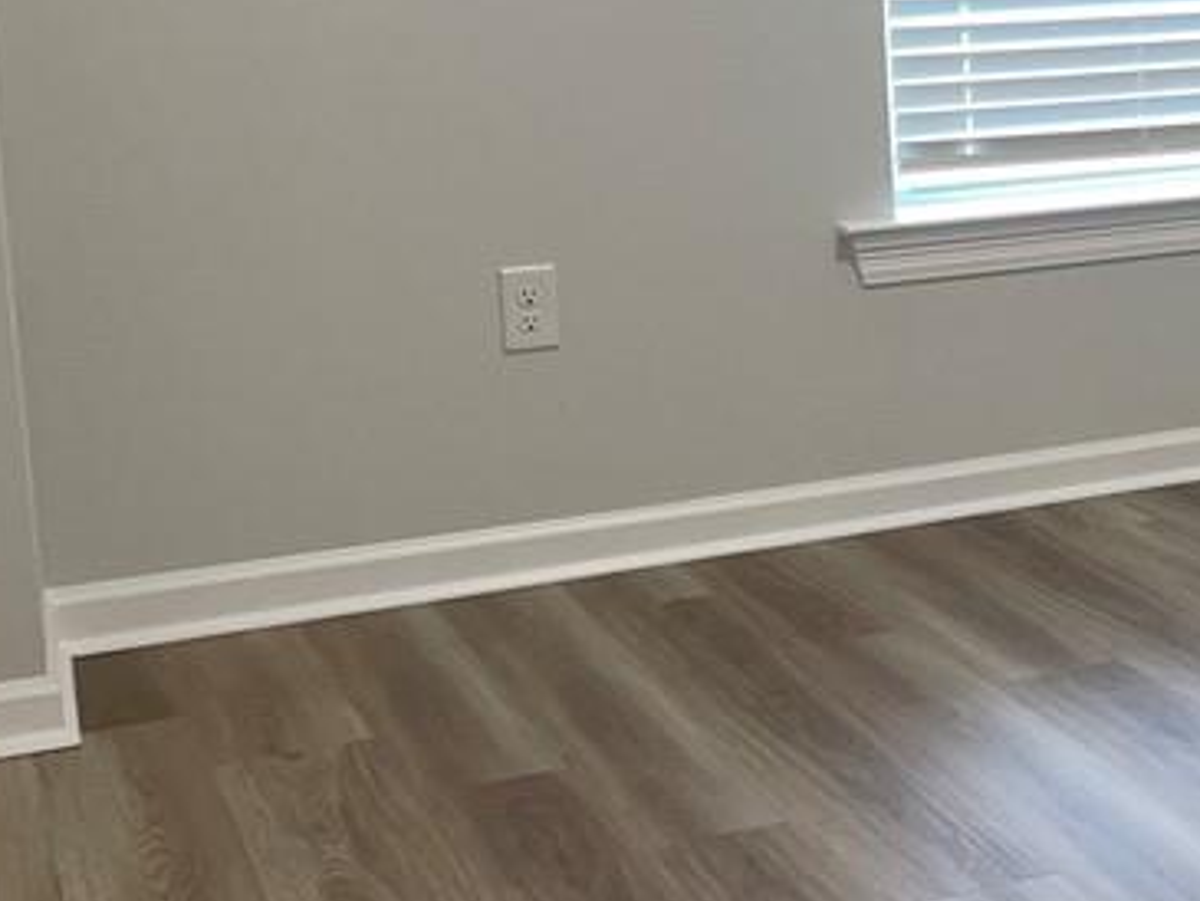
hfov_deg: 24.8
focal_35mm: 73
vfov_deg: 20.1
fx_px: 2531
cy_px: 243
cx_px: 1322
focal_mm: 4.2
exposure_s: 1/25
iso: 32
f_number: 1.6
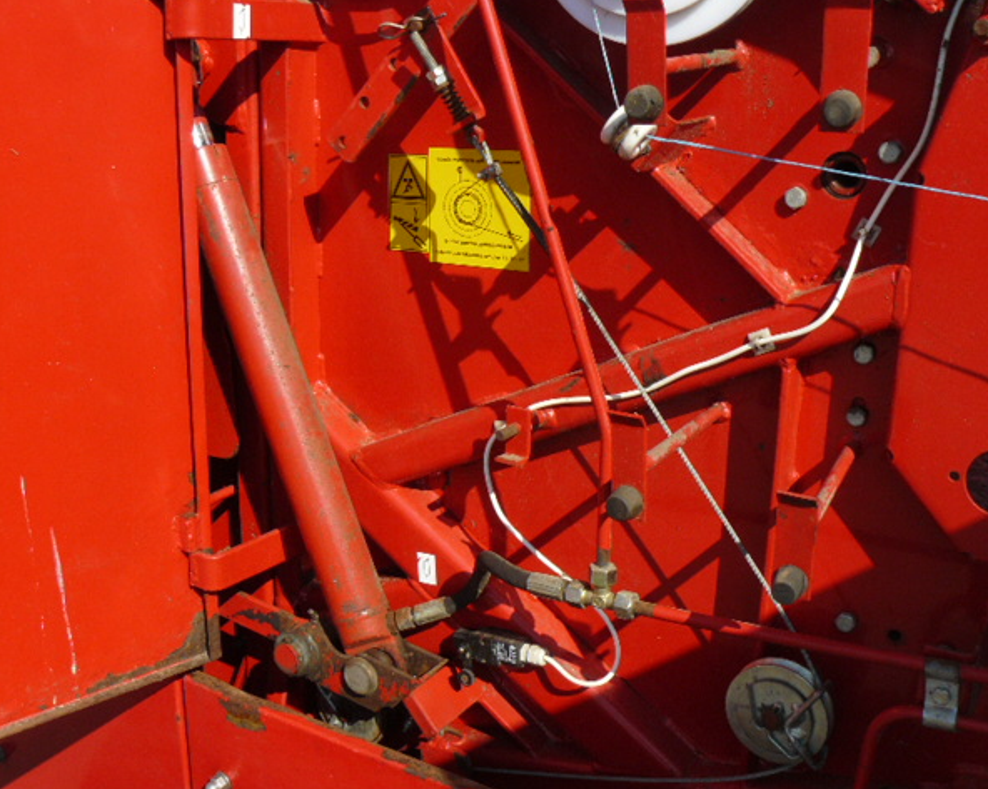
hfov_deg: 48.0
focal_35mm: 38
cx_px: 481
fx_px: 1111
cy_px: 392
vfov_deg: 39.1
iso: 100
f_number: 5.6
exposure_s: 1/320
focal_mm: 6
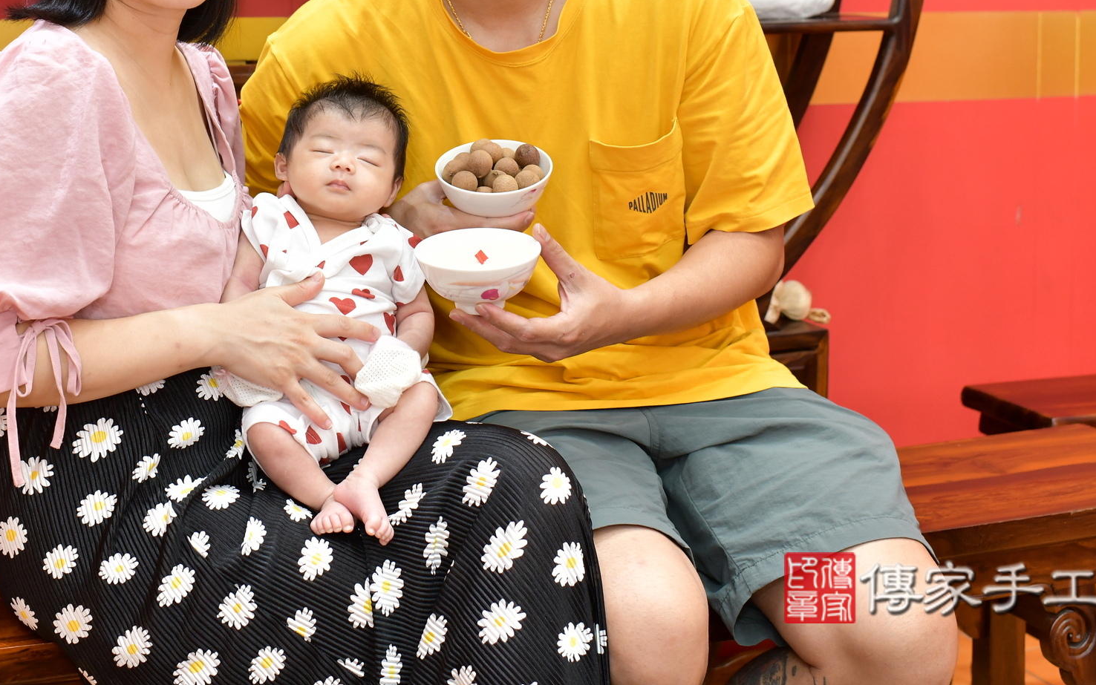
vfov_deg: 21.9
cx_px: 420
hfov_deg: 34.9
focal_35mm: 58
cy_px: 92
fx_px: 1733
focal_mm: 35
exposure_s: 1/200
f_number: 4.5
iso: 1000
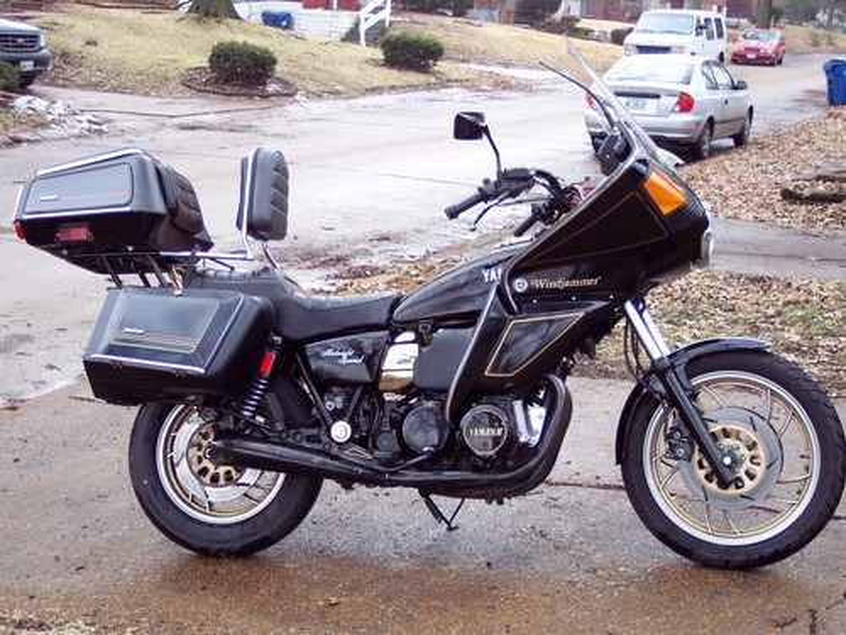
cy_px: 318
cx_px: 423
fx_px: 1246
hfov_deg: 37.5
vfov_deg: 28.6
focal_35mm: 51
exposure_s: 1/90
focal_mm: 10.7
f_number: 3.4
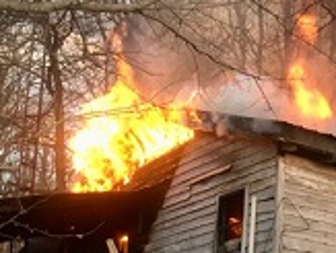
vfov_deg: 20.3
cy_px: 241
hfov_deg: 25.3
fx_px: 691
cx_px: 375
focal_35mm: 71
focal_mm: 4.15
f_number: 2.2
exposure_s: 1/30
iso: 25
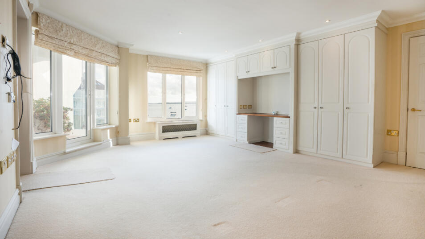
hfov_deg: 92.6
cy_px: 111
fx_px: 203
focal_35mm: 18
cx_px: 221
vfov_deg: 60.9
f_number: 11
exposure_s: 1/250
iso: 400
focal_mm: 16
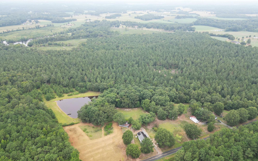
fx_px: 183
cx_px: 130
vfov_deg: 47.6
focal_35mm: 26
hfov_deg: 70.4
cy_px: 84
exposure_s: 1/400
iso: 200
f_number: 1.7
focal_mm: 6.72
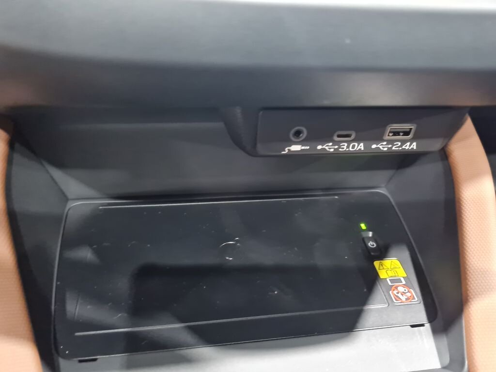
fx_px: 373
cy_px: 186
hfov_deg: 67.3
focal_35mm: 26
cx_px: 248
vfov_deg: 53.1
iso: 1250
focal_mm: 5.4
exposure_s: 1/24
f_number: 1.8
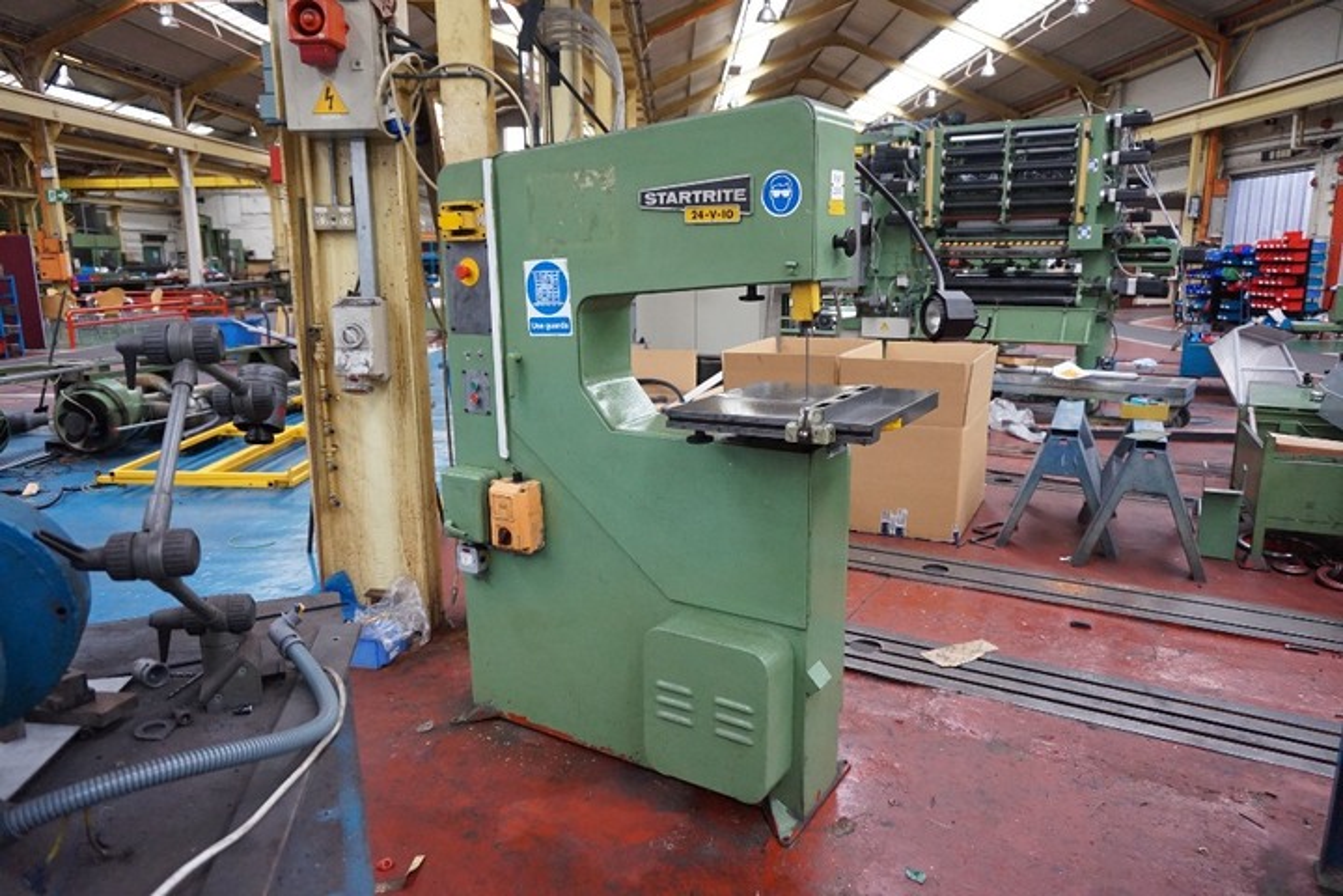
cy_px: 448
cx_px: 672
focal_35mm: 24
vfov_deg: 53.1
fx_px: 895
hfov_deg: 73.7
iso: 2000
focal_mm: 16
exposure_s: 1/160
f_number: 3.5
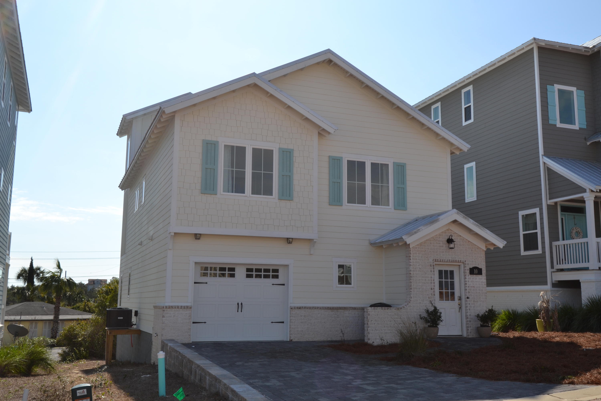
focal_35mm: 36
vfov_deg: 36.9
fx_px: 601
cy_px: 200
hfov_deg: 53.1
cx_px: 300
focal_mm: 24
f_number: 11
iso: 100
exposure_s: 1/200
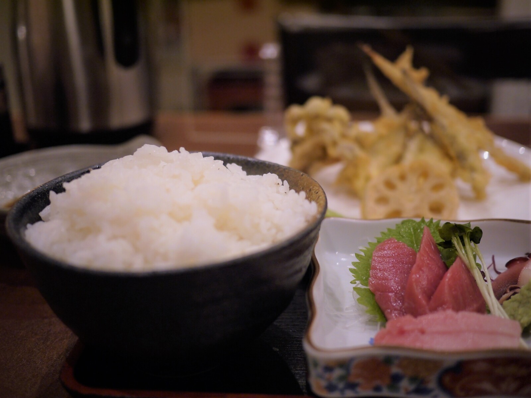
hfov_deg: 46.8
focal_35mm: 40
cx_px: 266
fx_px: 614
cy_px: 199
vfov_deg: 36.0
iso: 400
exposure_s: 1/320
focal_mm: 20
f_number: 1.7
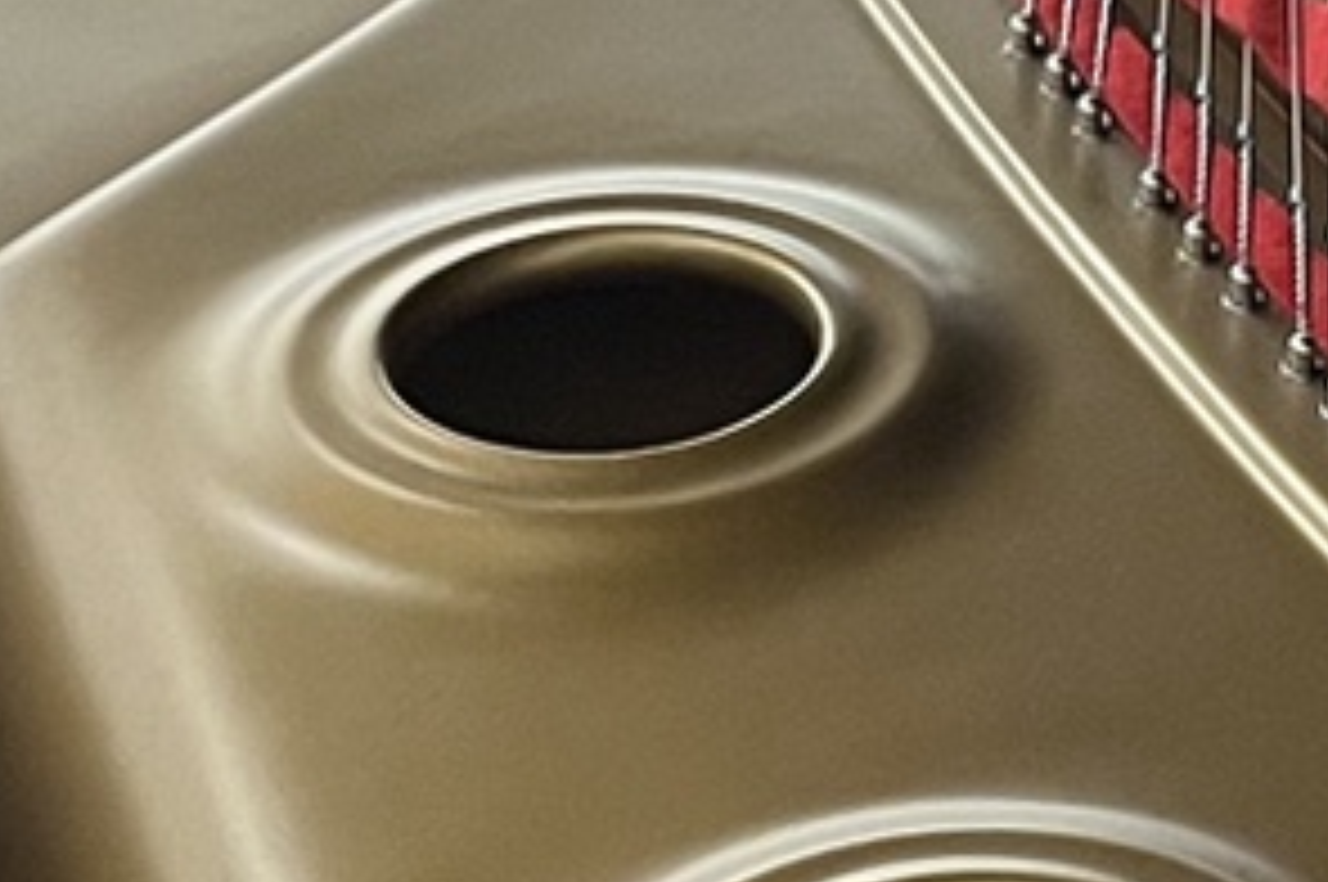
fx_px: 6927
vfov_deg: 7.3
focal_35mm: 188
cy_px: 351
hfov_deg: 10.8
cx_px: 1544
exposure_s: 1/33
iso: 400
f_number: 1.6
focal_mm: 5.1
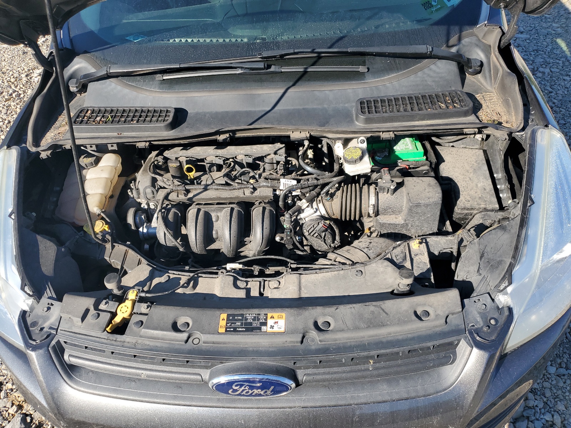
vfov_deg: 53.1
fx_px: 429
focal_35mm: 26
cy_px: 214
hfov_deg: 67.3
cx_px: 286
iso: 50
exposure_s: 1/1250
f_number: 1.5
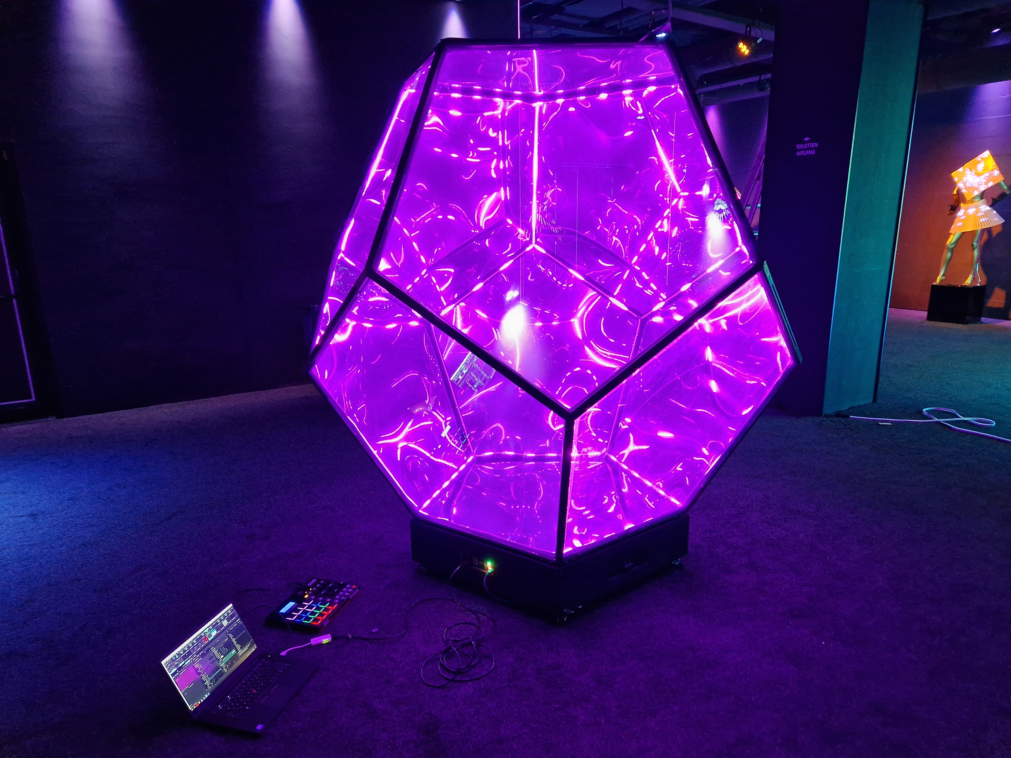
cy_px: 379
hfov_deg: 73.9
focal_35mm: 23
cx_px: 506
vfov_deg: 58.9
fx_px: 672
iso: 640
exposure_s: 1/50
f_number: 1.8
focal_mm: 5.4
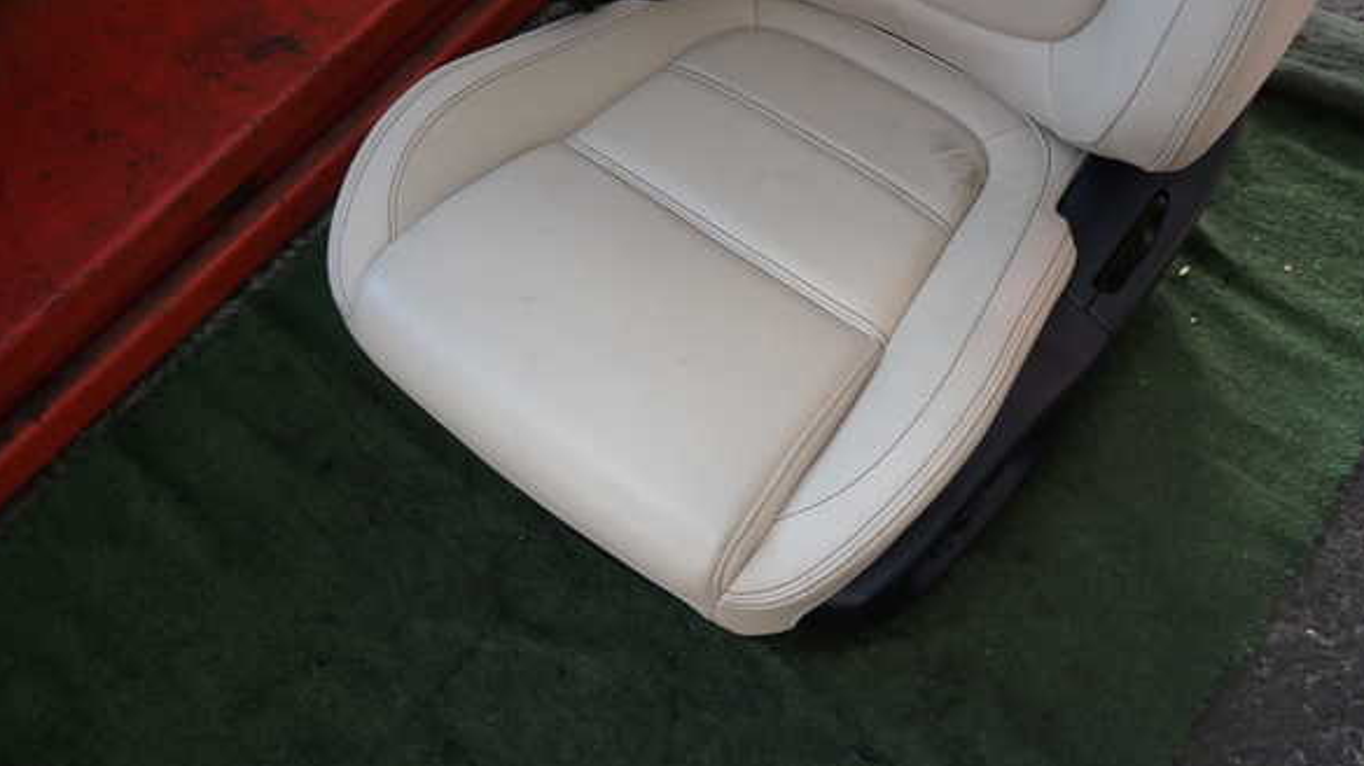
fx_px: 1012
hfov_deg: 67.9
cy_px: 336
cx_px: 677
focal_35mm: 28
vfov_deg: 41.4
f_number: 2
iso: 200
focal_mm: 4.5
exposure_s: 1/40
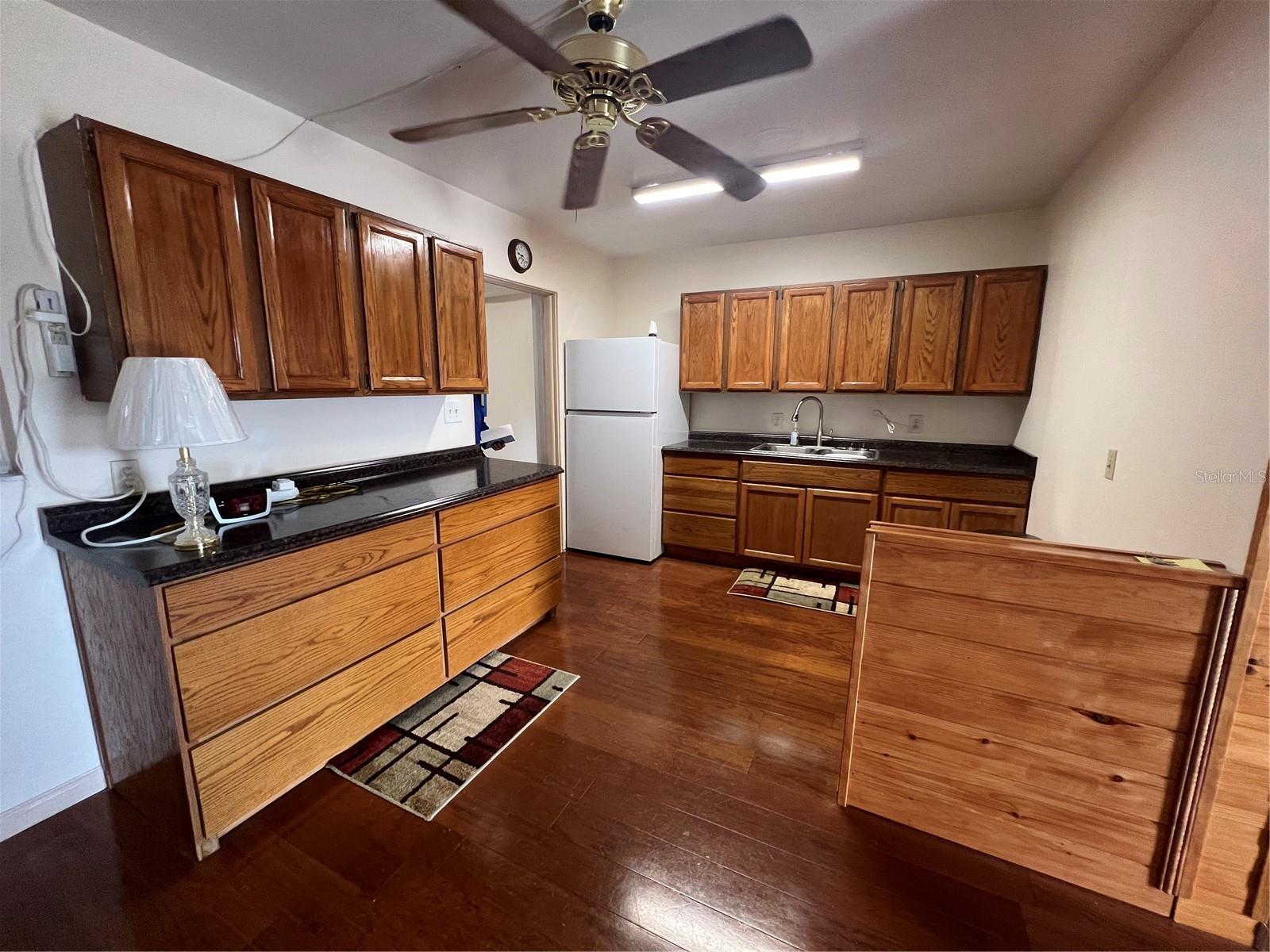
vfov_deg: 89.9
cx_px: 635
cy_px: 476
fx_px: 477
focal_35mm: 13
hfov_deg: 106.2
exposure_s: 1/60
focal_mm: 1.57
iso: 200
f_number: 1.8
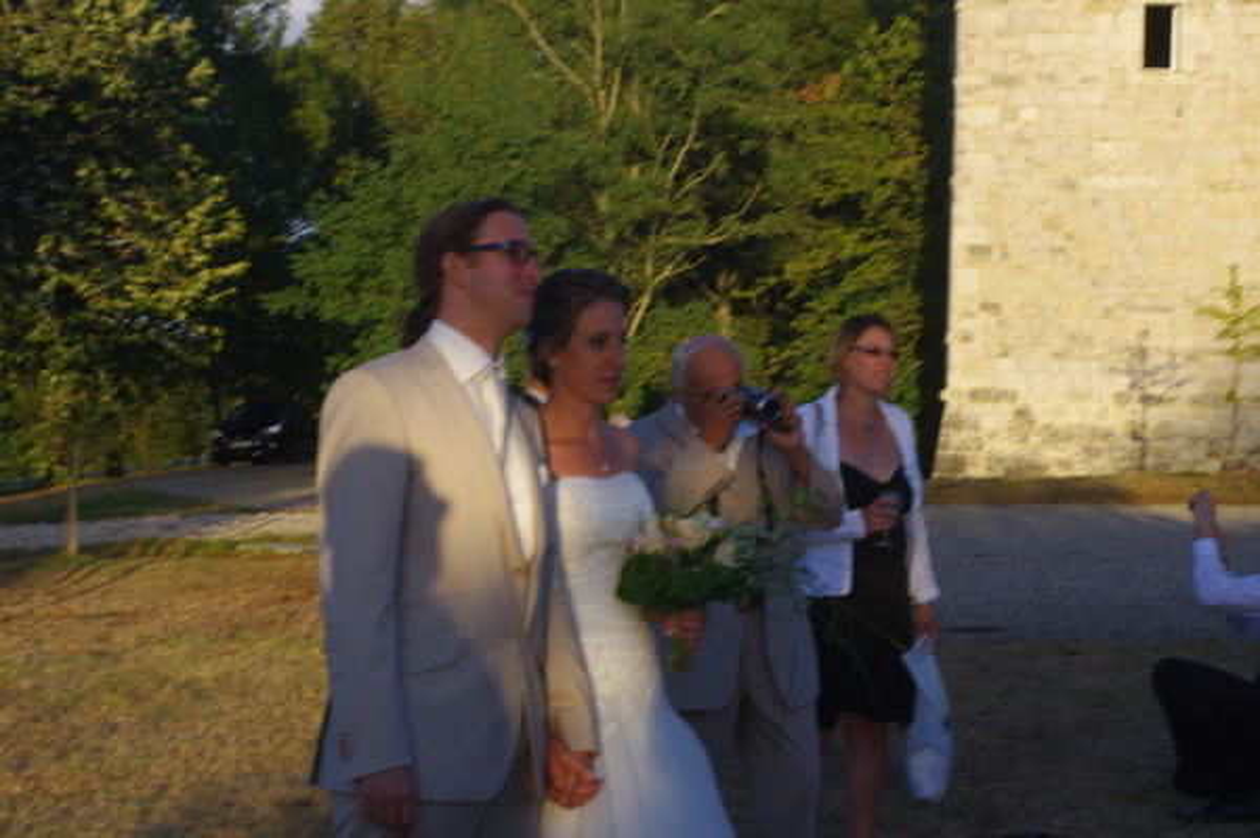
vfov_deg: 21.2
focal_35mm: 64
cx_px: 630
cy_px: 419
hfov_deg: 31.4
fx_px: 2238
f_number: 11
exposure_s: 1/100
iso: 250
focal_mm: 42.5
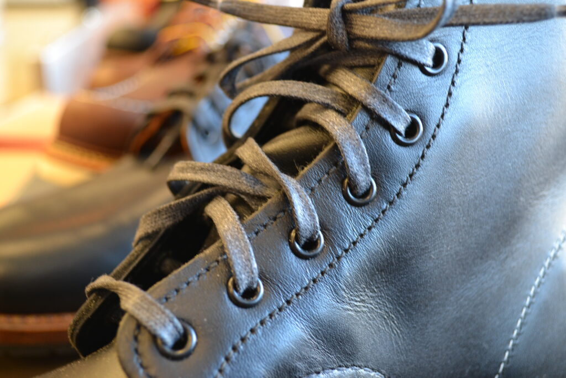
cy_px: 189
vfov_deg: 28.1
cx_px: 283
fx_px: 755
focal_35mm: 48
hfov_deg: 41.1
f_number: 4.8
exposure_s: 1/15
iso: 400
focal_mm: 32
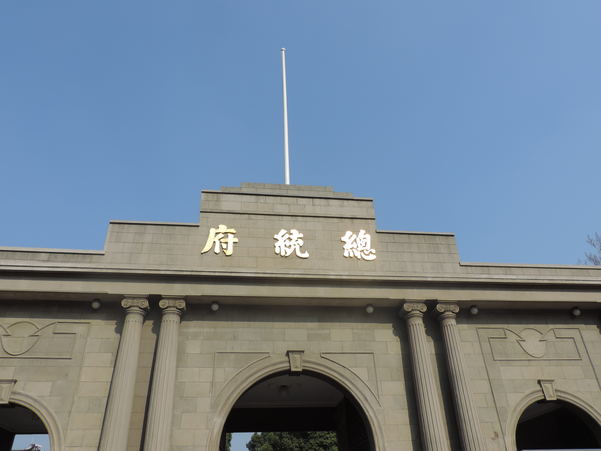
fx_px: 486
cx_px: 300
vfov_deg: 49.7
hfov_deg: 63.4
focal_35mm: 28
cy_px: 226
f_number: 3.4
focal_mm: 4.9
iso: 80
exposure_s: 1/1250
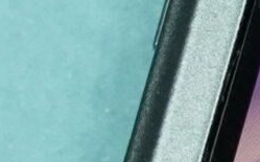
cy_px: 17
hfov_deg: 3.7
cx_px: 762
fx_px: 3900
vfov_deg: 2.4
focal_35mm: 551
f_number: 7.1
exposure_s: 1/320
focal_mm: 70
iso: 4000
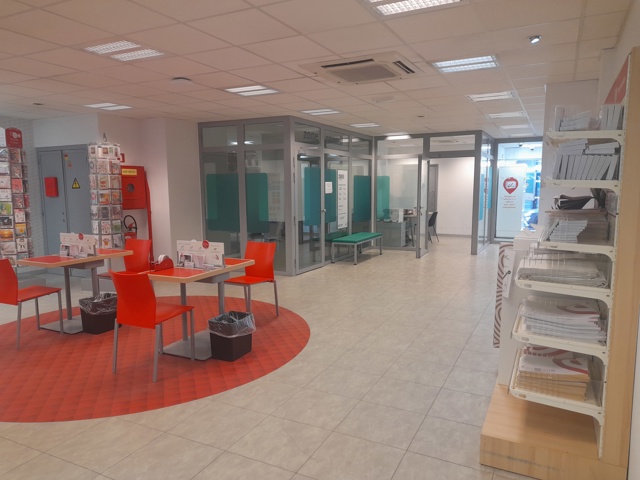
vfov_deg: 54.9
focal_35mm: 25
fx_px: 462
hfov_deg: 69.4
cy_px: 240
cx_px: 320
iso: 125
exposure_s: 1/50
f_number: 2
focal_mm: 4.6
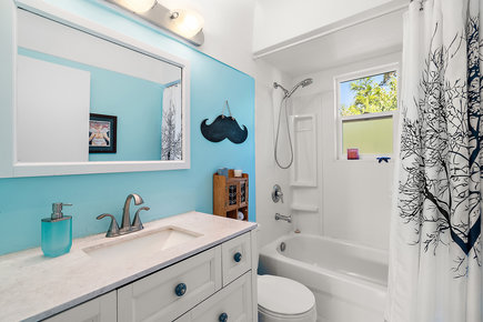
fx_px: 215
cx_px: 242
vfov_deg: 73.7
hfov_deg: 96.7
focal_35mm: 16
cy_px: 161
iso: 320
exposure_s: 1/25
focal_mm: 16
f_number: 7.1
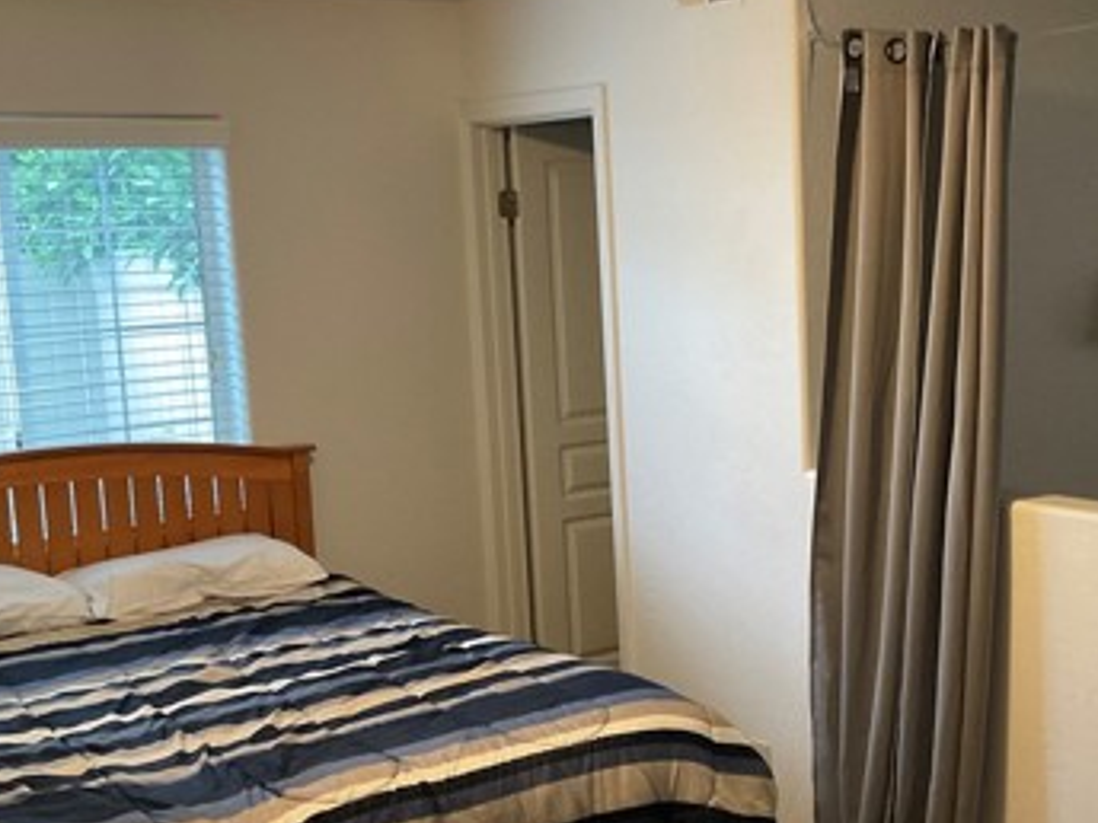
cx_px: 715
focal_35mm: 54
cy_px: 469
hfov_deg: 35.3
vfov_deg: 27.0
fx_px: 1713
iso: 250
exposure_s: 1/60
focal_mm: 3
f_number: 1.8
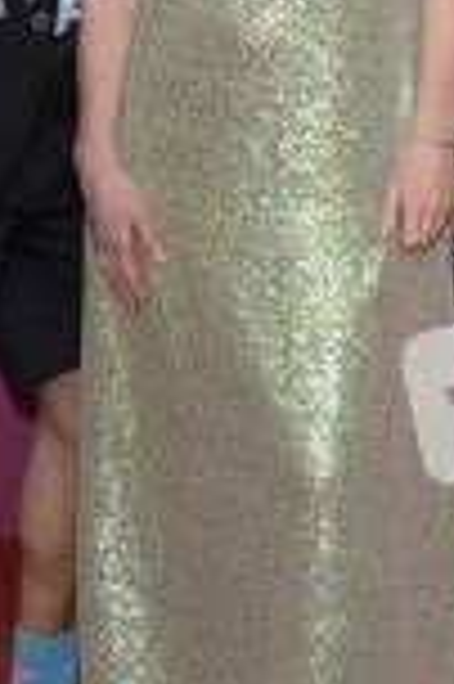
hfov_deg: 10.4
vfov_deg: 15.5
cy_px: 153
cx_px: 225
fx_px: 2503
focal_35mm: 132
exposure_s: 1/250
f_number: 6.3
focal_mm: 50
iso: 640
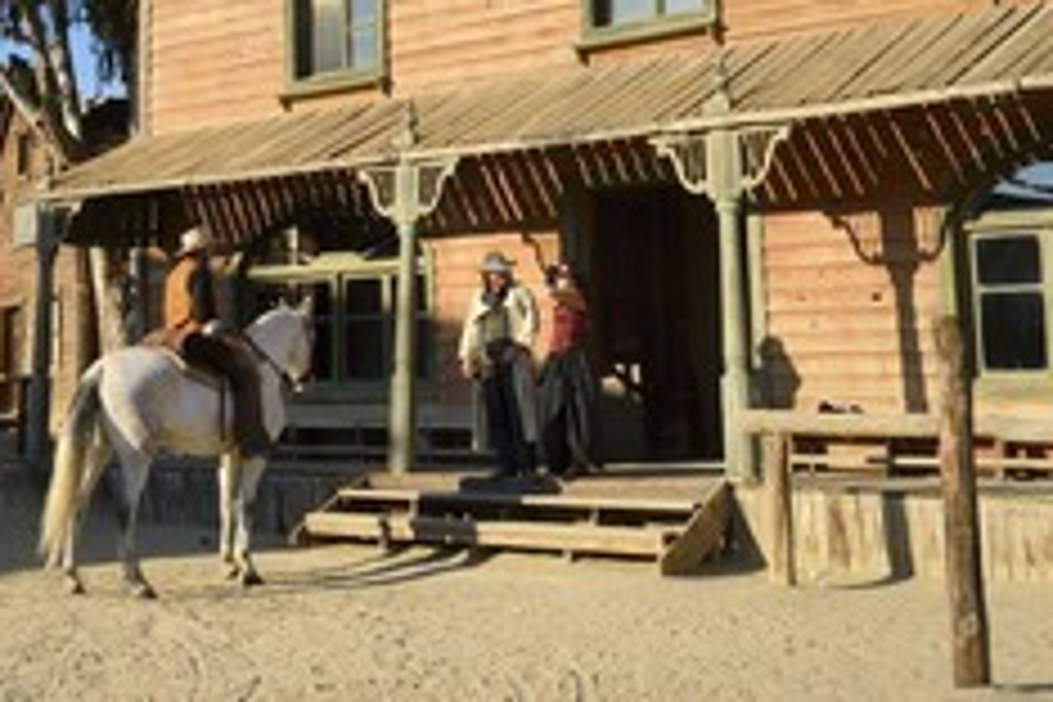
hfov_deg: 32.3
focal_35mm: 61
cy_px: 86
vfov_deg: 21.8
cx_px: 270
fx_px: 1784
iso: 200
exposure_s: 1/320
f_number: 11
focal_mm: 34
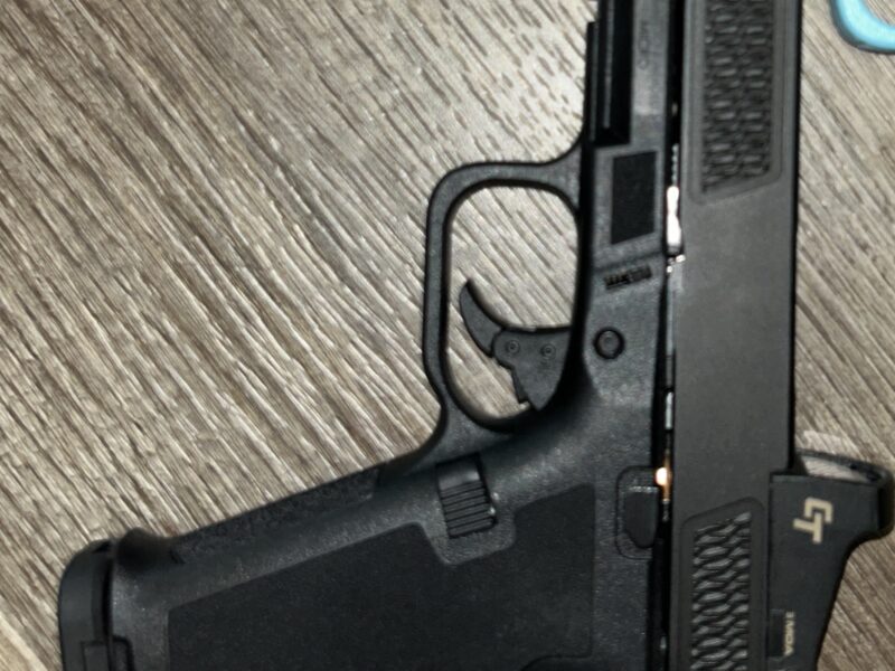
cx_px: 448
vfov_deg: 53.1
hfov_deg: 67.3
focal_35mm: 26
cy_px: 336
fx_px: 672
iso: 50
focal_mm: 5.7
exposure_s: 1/24
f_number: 1.5
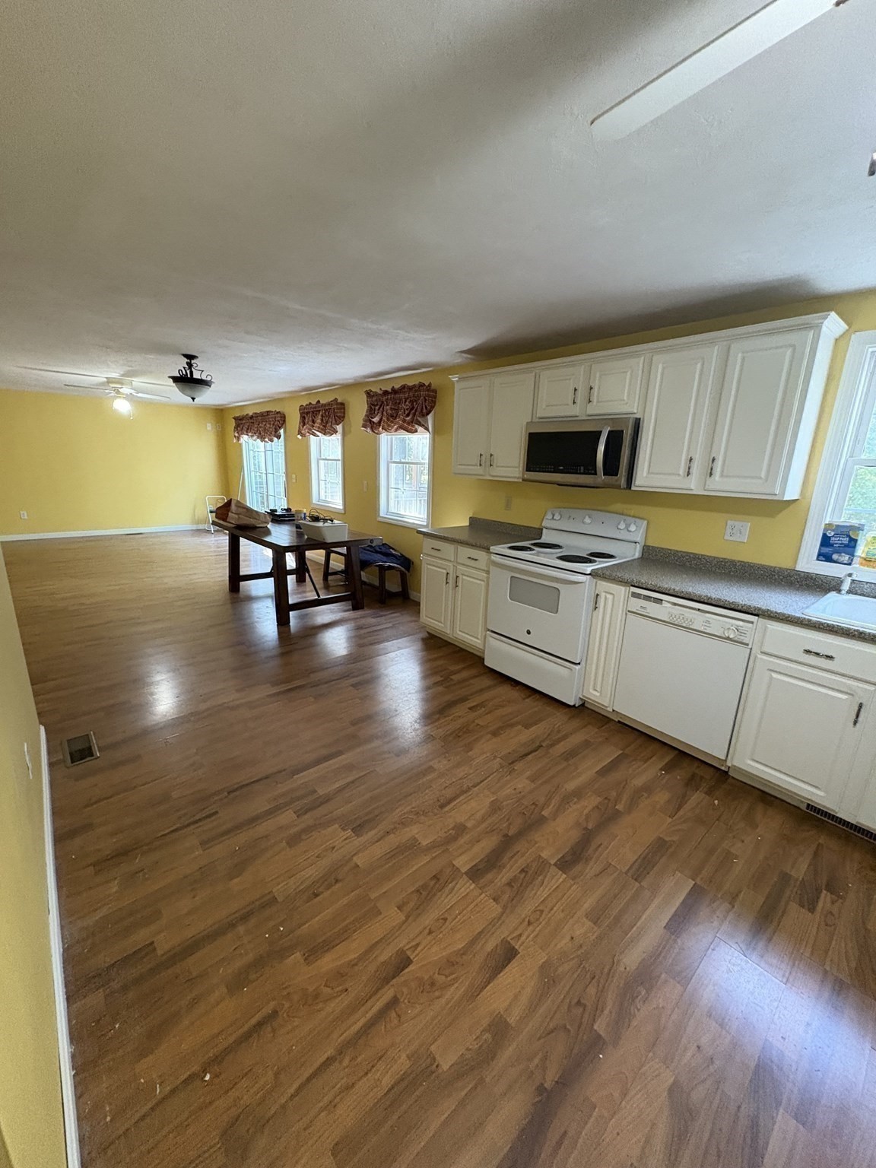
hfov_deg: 85.7
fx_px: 472
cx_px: 438
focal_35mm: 14
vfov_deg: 102.1
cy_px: 584
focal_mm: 2.22
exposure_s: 1/60
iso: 640
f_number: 2.2
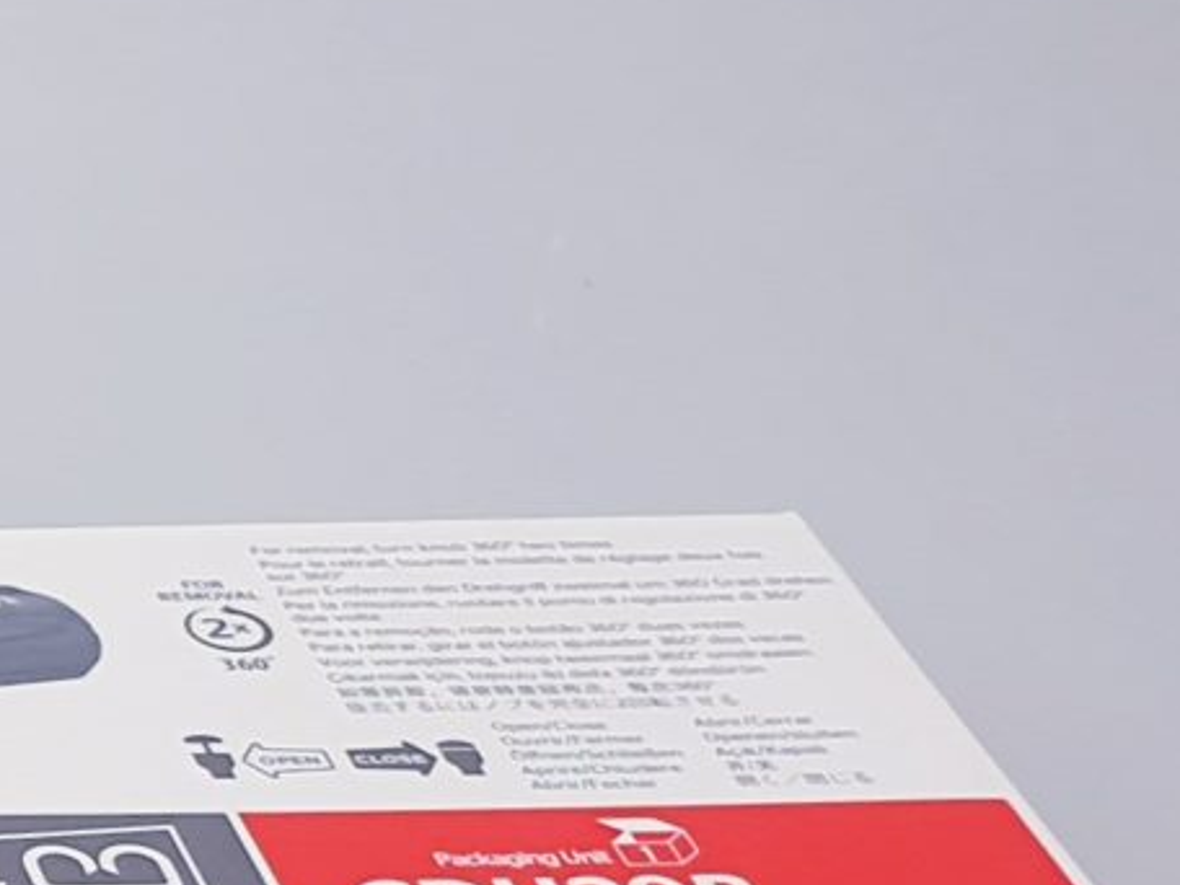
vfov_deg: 10.0
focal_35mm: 146
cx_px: -1537
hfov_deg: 11.5
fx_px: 4977
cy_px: 1038
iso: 80
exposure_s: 1/100
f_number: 2.4
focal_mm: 4.3
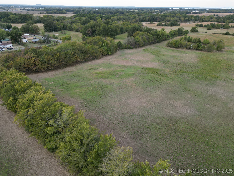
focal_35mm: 24
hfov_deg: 71.6
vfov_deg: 56.8
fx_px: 162
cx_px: 117
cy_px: 88
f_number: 1.7
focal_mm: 6.72
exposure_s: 1/240
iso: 150
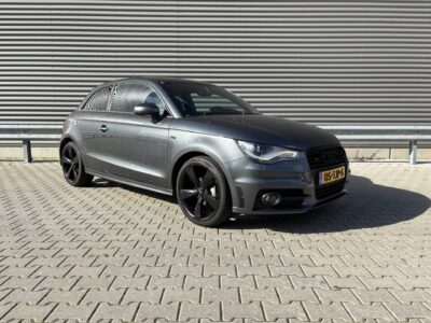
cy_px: 162
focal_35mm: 26
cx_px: 216
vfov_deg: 53.1
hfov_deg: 67.3
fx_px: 324
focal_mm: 5.96
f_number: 1.6
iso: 50
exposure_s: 1/2105
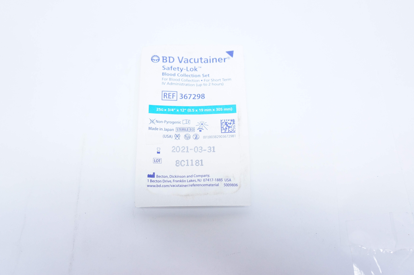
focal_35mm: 32
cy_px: 138
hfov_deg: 59.5
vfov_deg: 41.6
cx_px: 207
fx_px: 362
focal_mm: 21
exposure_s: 1/100
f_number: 5.6
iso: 1600
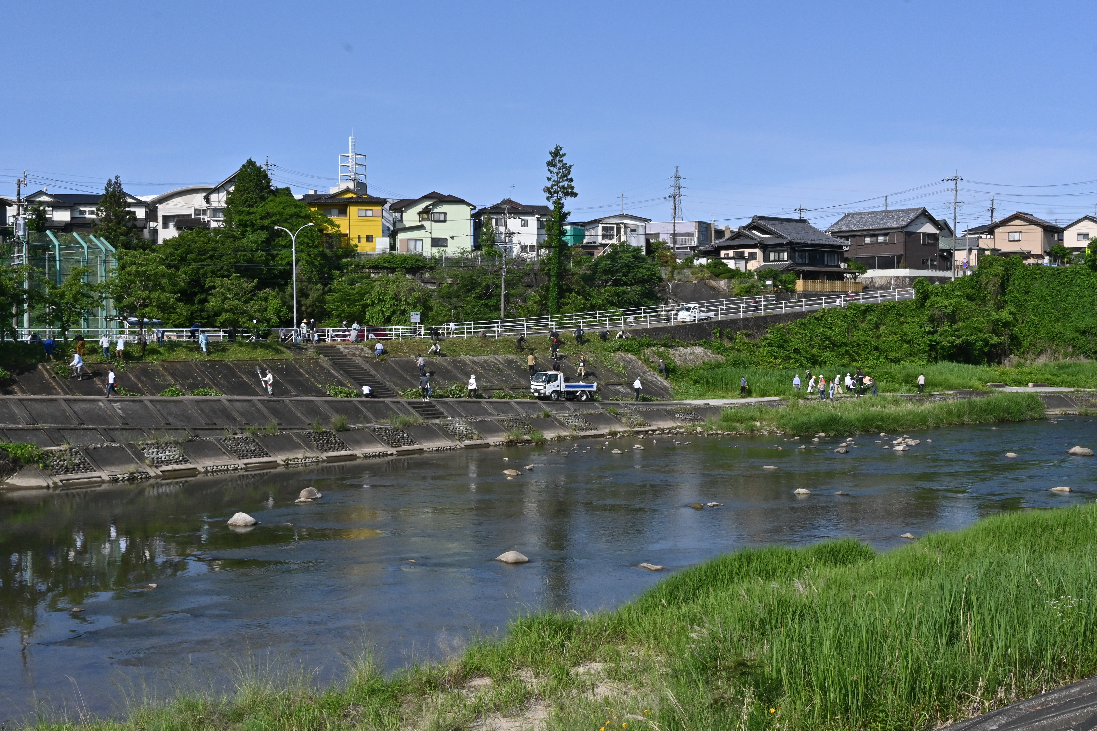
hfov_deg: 45.7
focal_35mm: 43
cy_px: 366
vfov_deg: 31.4
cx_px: 548
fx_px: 1303
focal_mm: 28.5
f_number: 16
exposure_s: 1/1000
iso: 800
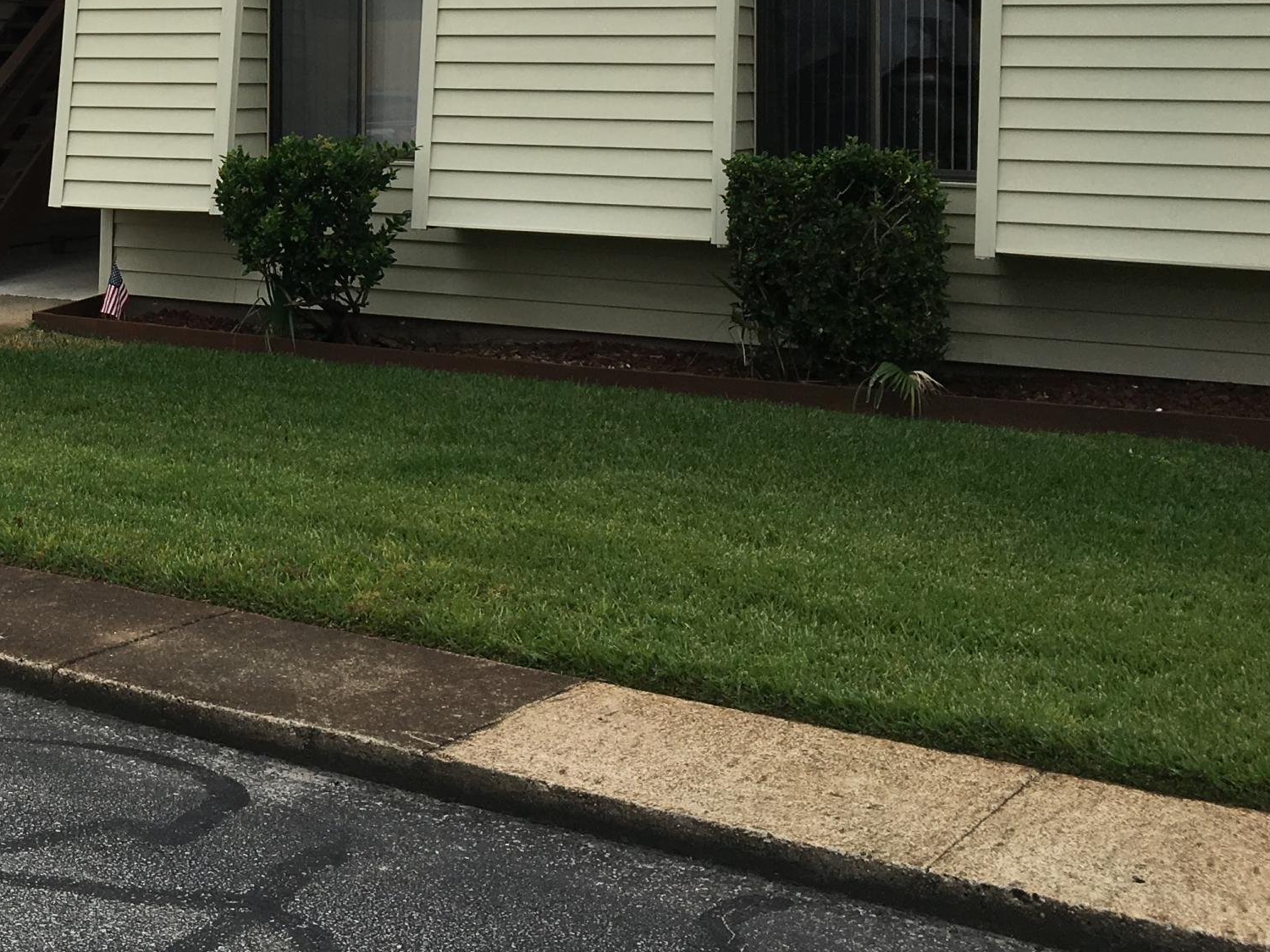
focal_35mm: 58
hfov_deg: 31.2
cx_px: 55
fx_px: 2128
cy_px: 22
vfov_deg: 24.2
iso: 25
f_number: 2.2
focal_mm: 4.15
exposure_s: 1/938
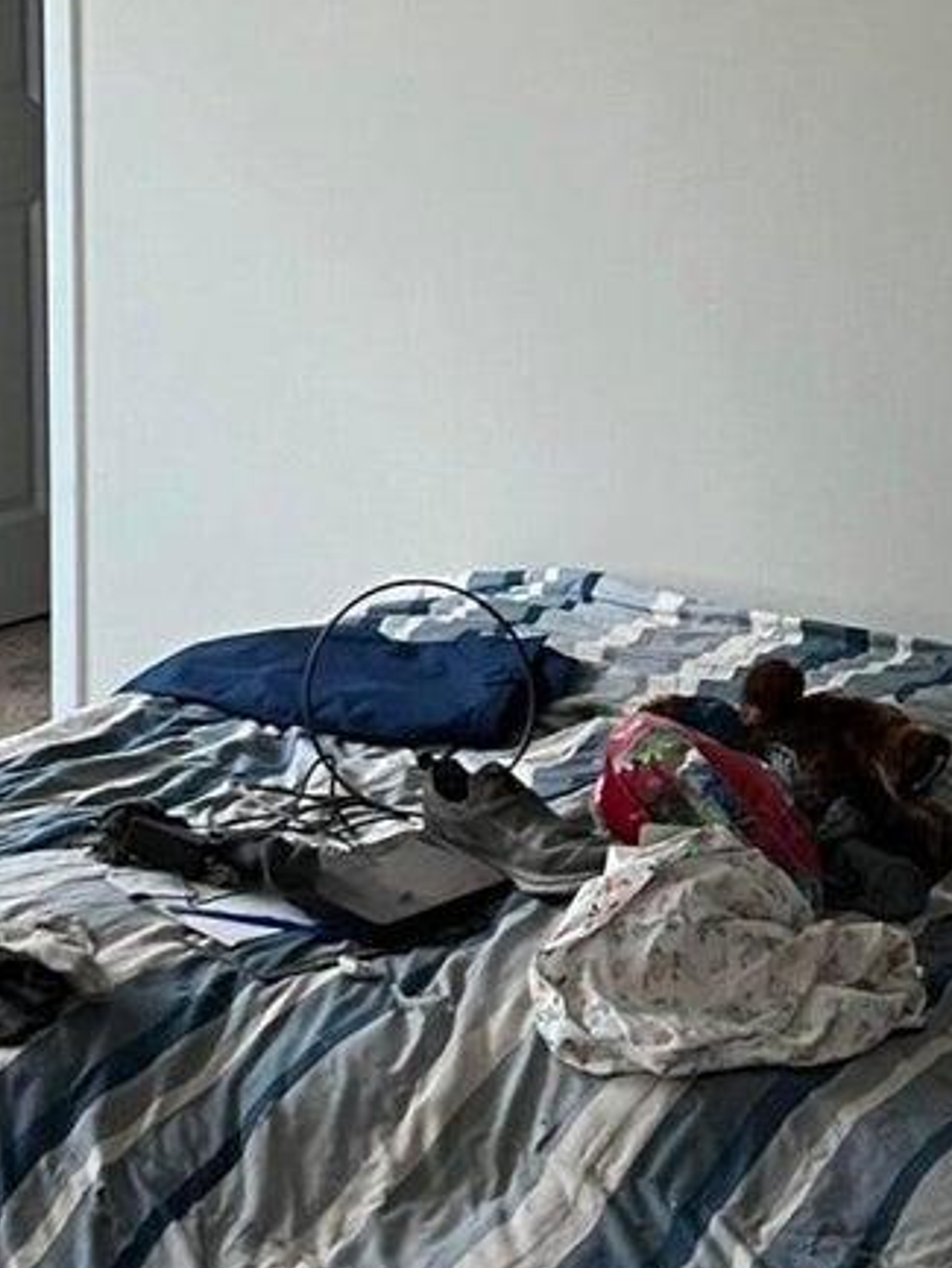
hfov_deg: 15.4
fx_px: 3518
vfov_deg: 20.4
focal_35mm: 96
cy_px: 469
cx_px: 489
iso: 250
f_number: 1.5
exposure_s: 1/60
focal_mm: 5.7
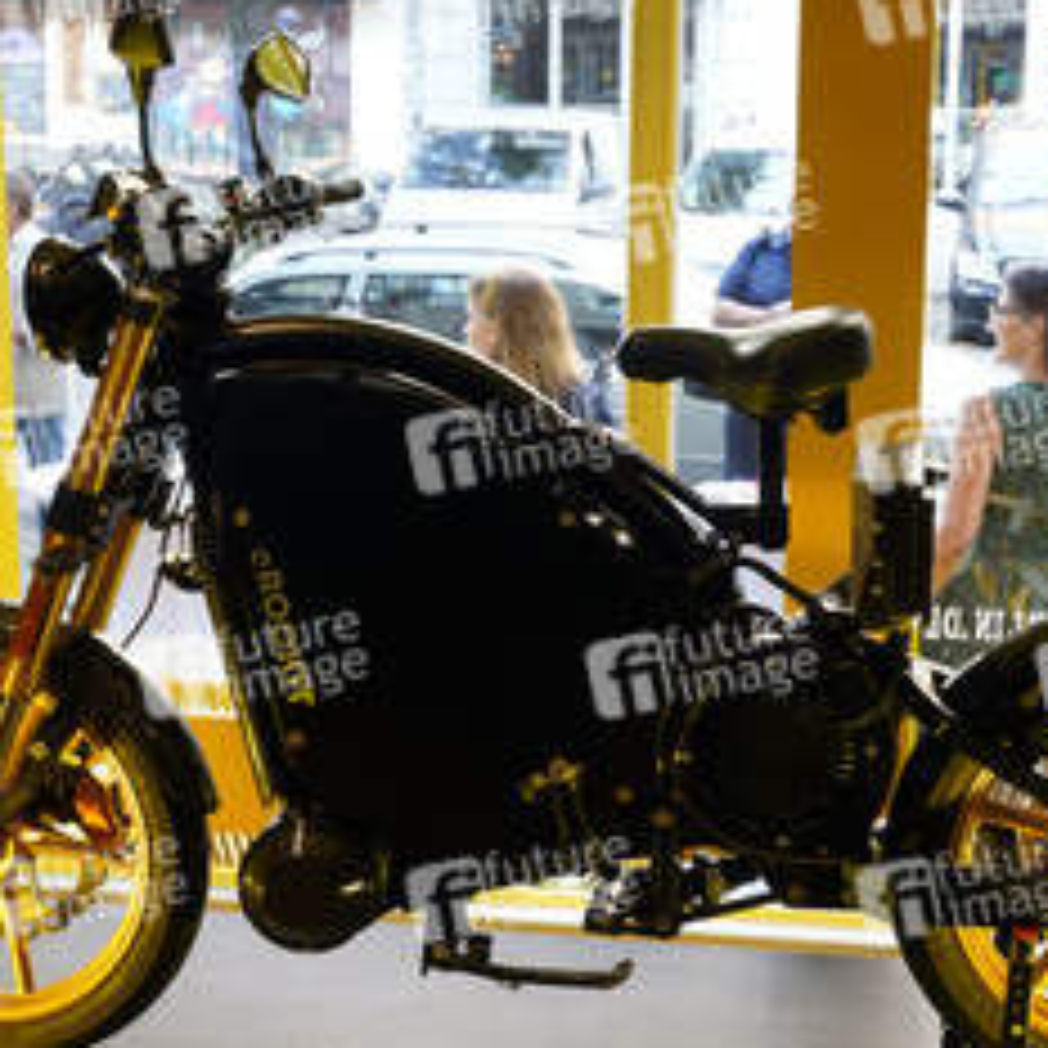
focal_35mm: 69
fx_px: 2363
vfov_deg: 25.0
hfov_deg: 25.0
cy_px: 553
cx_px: 582
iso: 640
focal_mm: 42
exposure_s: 1/13
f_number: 8
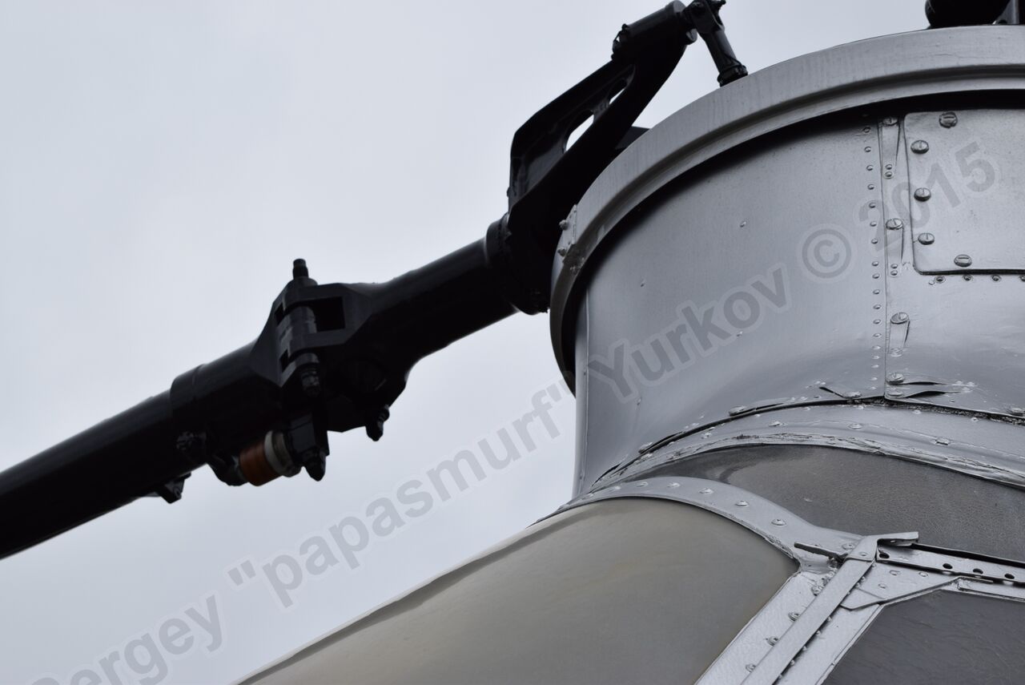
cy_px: 342
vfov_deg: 12.7
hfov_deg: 18.9
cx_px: 512
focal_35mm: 108
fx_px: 3077
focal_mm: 72
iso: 200
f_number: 11
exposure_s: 1/500
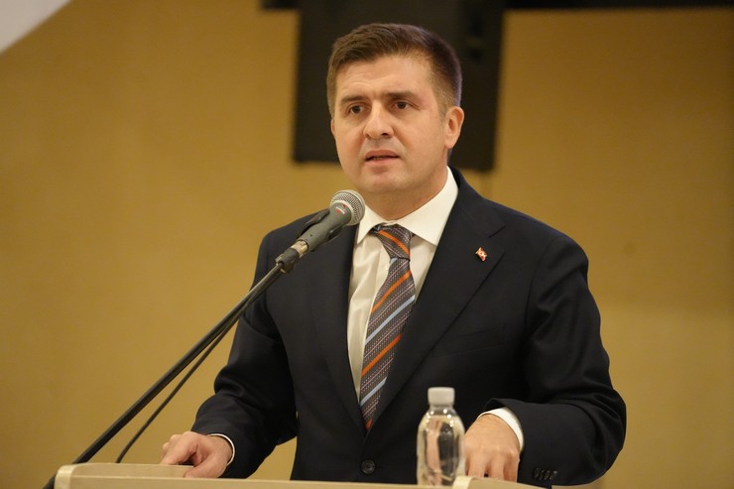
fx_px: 4077
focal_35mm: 200
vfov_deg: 6.9
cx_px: 367
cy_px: 244
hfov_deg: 10.3
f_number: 4
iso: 12800
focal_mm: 200
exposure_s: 1/200
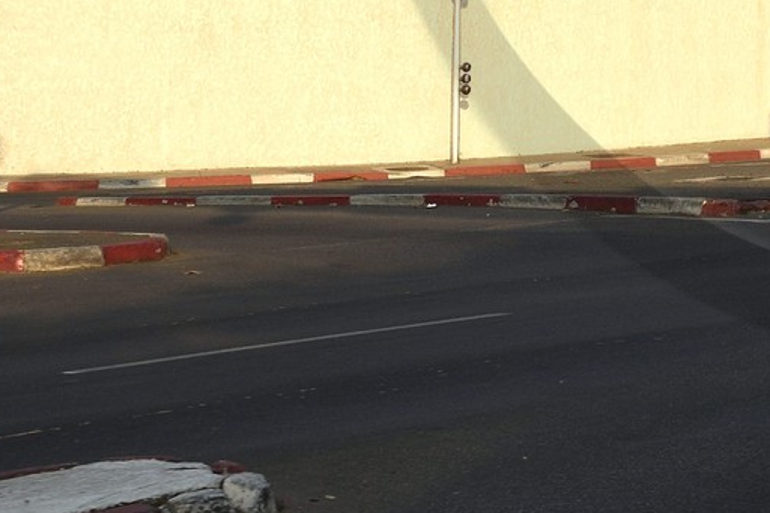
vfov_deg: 12.9
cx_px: 967
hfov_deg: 19.1
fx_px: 2138
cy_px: -268
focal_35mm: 100
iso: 800
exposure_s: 1/1250
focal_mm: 32
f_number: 9
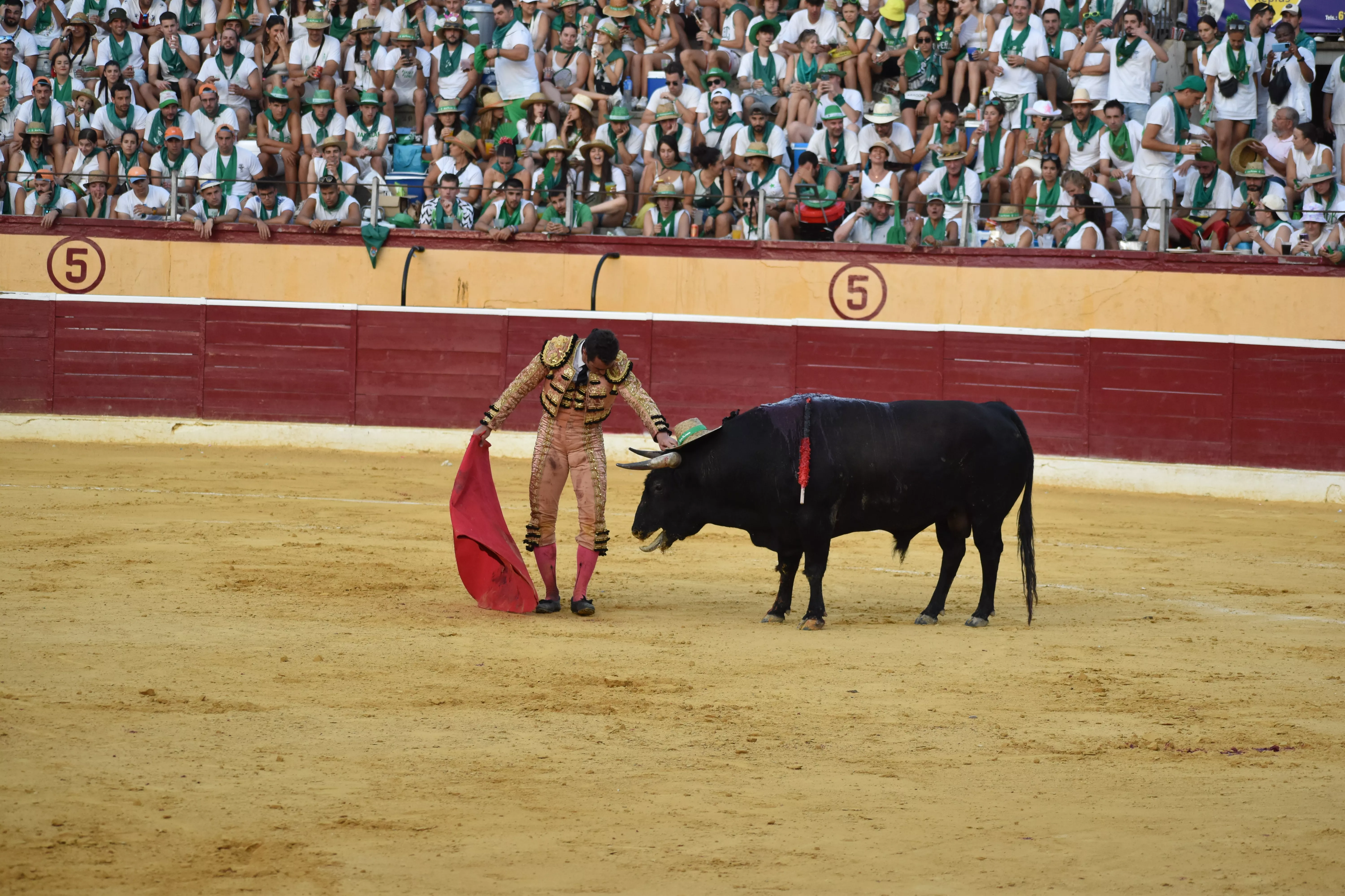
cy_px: 448
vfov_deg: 9.9
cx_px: 672
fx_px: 5155
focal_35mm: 138
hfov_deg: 14.9
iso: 800
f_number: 5
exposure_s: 1/400
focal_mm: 92
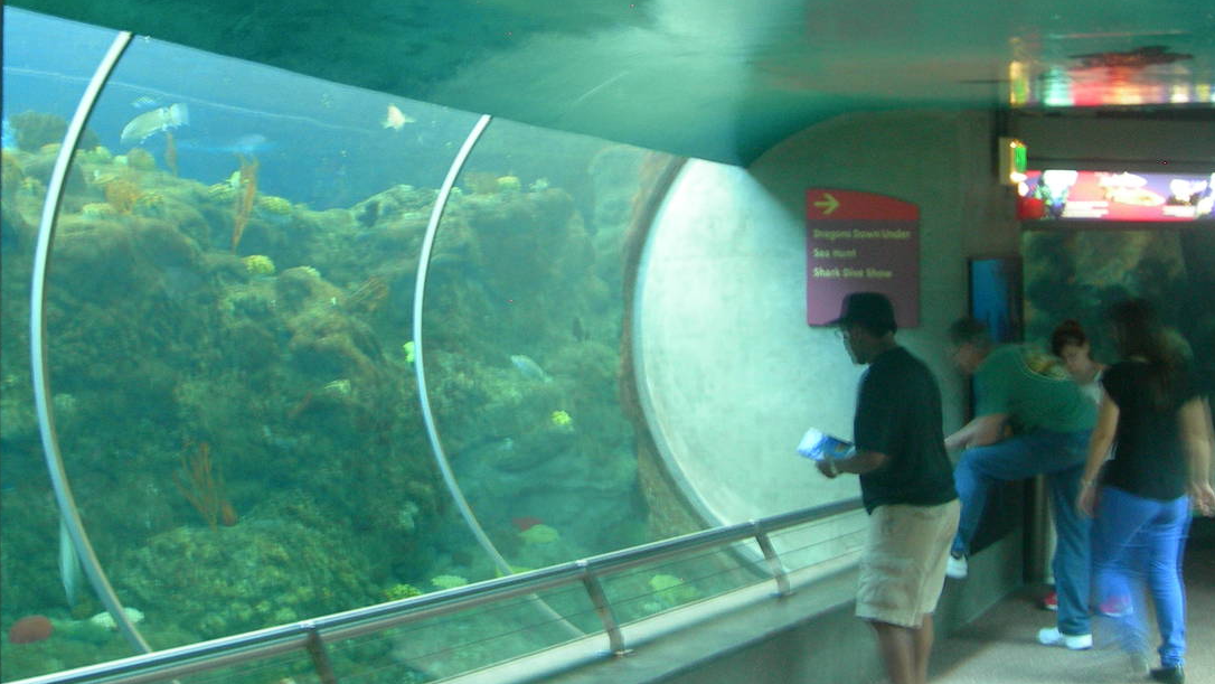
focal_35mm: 61
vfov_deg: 19.5
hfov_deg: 34.3
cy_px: 148
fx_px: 1965
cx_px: 566
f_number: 2.8
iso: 122
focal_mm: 7.8
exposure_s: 1/3.4
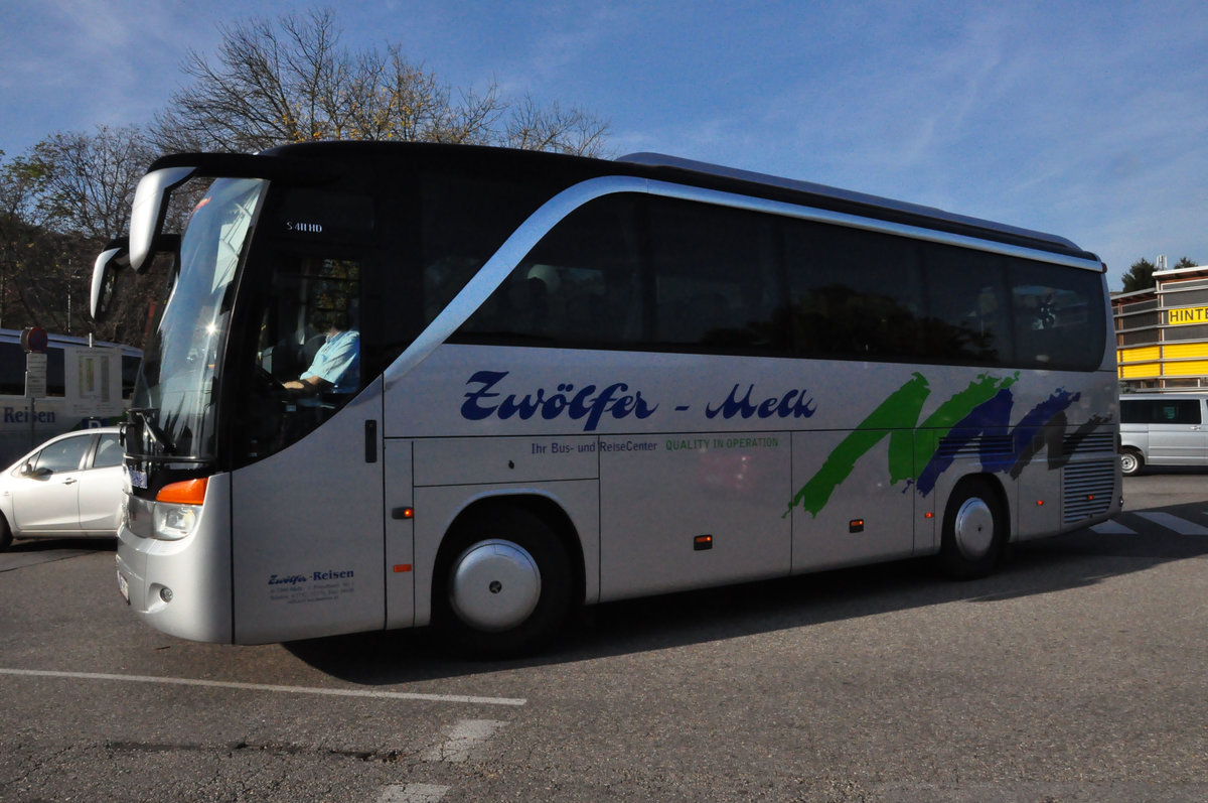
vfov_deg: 47.8
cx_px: 604
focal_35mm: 27
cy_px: 402
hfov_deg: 67.4
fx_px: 905
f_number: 16
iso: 2500
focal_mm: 18
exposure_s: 1/1000
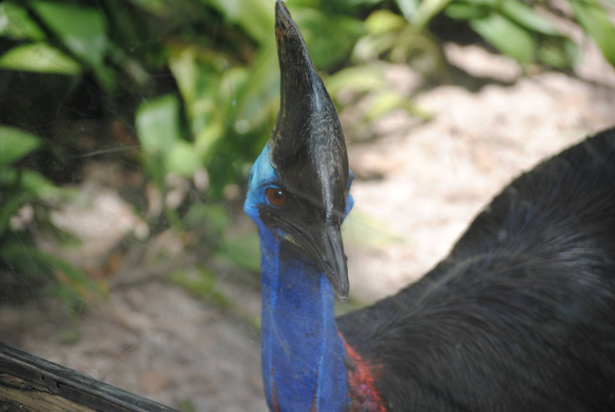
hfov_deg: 15.9
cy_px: 206
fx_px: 2206
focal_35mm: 129
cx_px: 308
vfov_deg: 10.7
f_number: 4.2
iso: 140
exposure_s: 1/125
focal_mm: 86
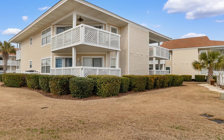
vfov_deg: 55.0
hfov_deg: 78.5
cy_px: 68
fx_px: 134
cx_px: 87
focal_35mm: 22
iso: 100
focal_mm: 11
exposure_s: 1/320
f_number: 9
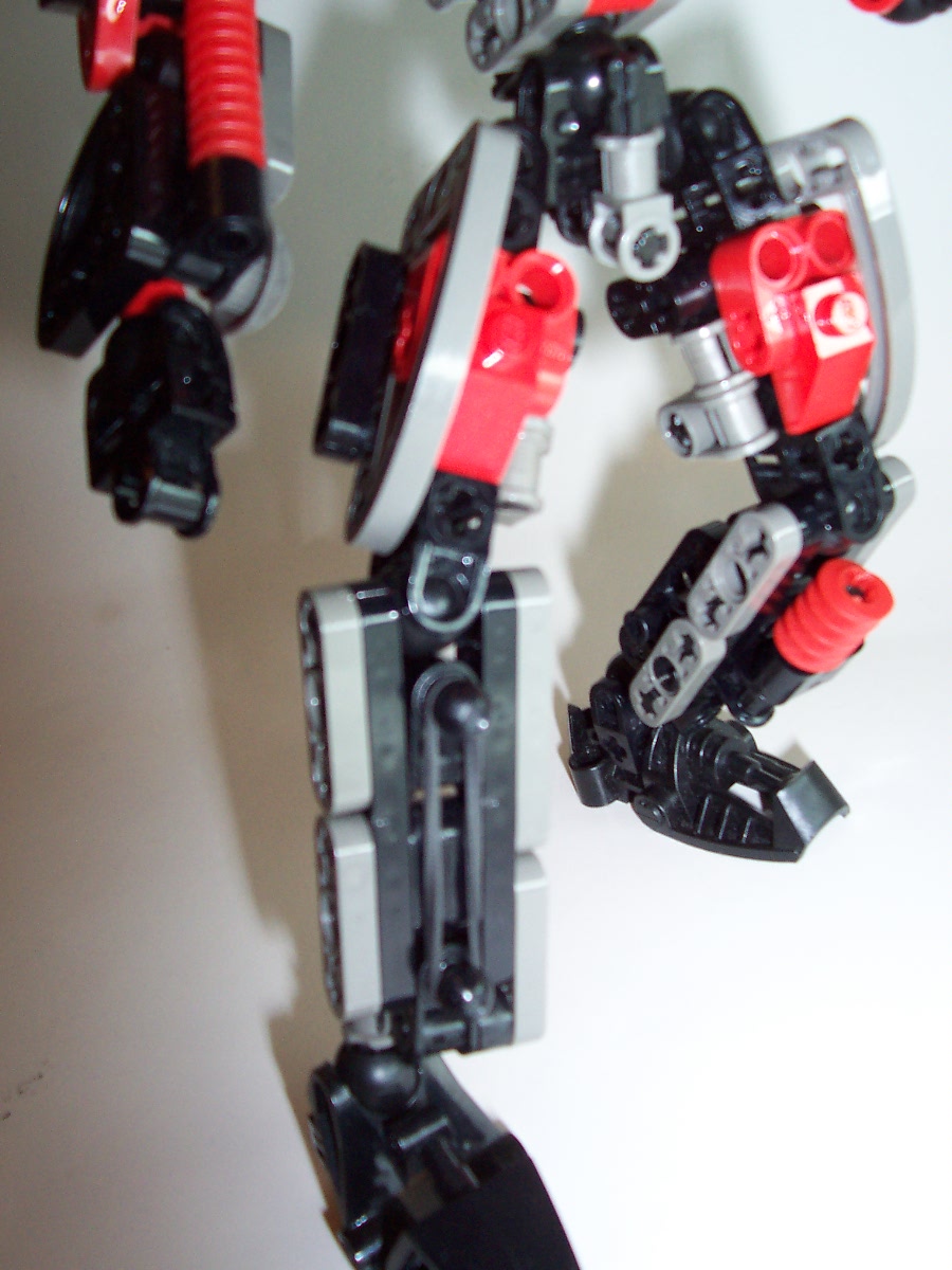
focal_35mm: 37
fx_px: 1357
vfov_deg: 50.1
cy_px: 635
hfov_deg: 38.7
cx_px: 476
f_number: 2.8
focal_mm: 5.6
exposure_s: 1/60
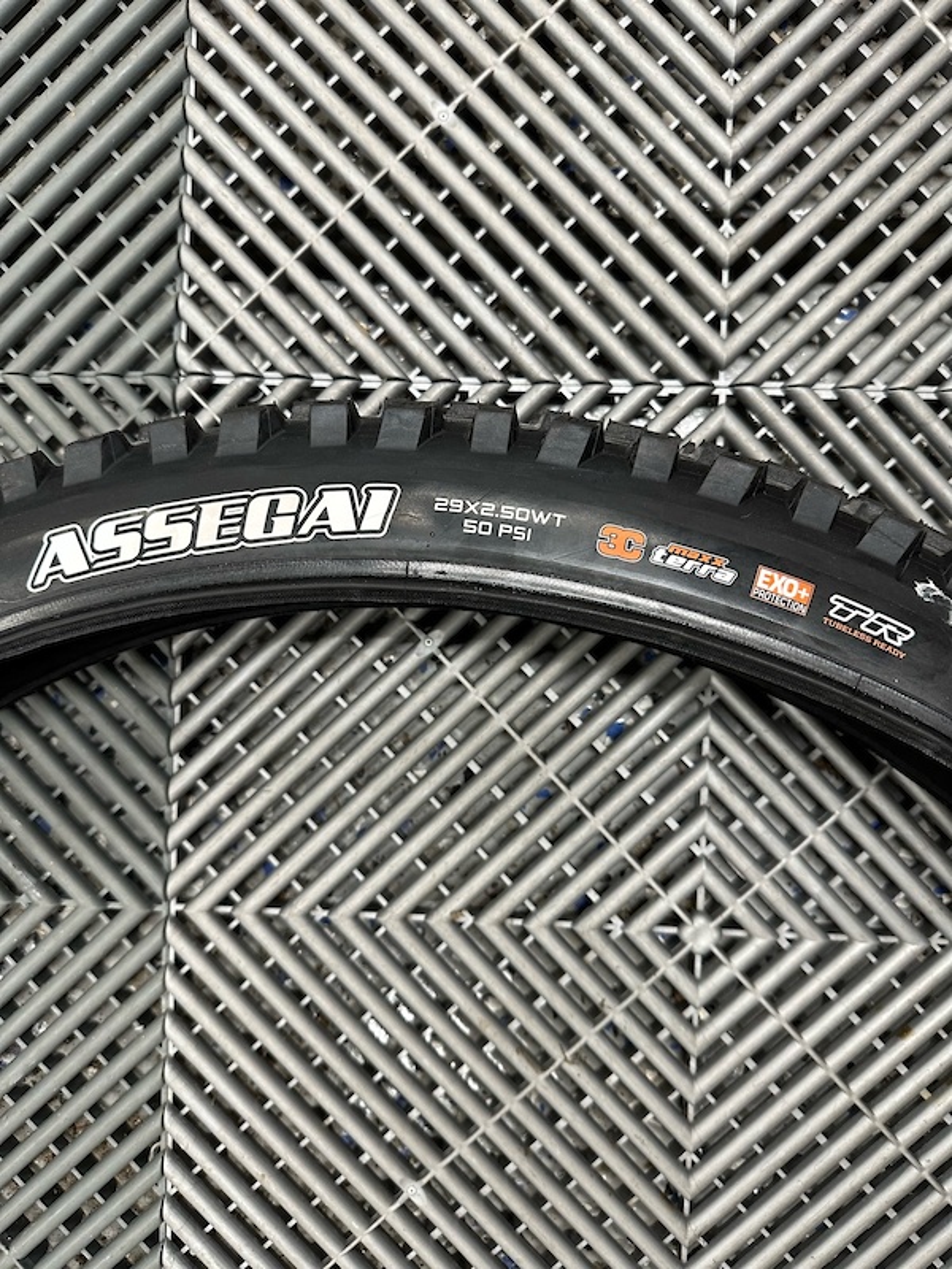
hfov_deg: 56.8
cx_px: 476
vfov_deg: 71.6
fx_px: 880
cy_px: 634
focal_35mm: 24
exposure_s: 1/60
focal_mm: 6.86
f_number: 1.78
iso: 200
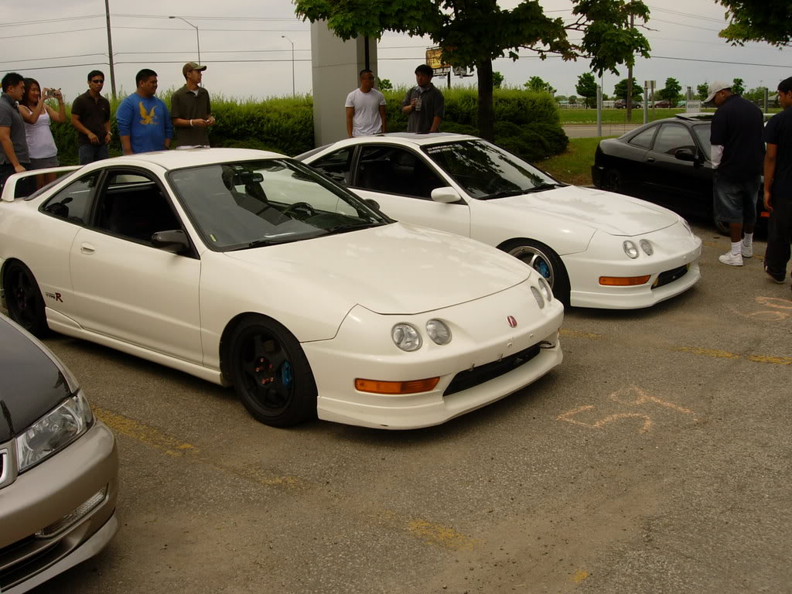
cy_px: 297
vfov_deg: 37.7
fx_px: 869
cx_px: 396
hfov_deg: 49.0
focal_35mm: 38
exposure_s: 1/1054
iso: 64
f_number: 4.8
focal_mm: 7.8
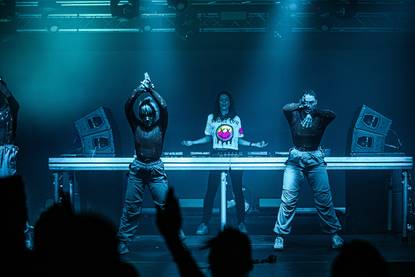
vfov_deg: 19.7
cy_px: 165
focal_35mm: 69
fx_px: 796
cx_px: 220
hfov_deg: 29.2
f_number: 2
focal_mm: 50
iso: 320
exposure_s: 1/200
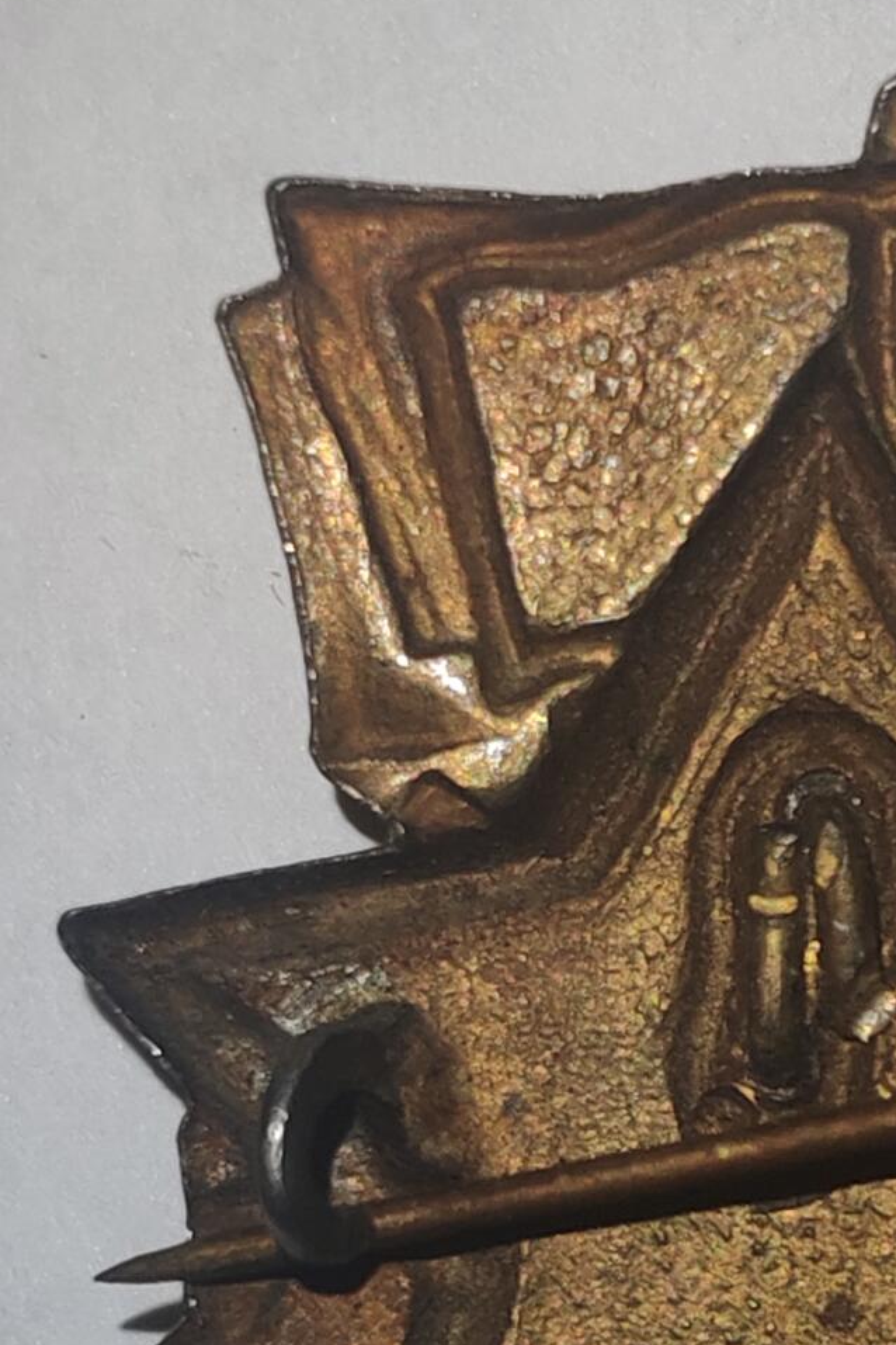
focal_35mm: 133
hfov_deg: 10.2
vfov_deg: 15.3
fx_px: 4965
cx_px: 903
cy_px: 1041
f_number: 1.95
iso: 80
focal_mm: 5.52
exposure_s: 1/100
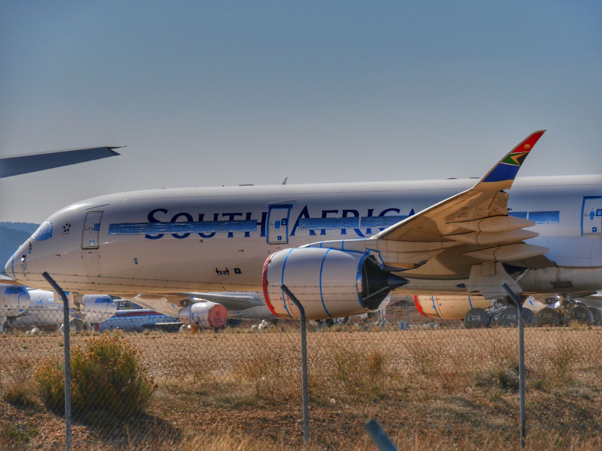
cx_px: 301
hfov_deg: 7.1
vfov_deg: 5.3
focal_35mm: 280
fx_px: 4869
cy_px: 226
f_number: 11
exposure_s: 1/320
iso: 320
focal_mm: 140
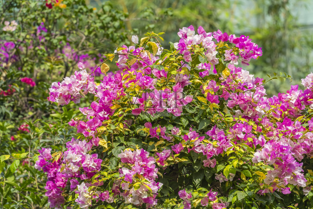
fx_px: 1739
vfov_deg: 6.9
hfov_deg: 10.3
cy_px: 104
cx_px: 156
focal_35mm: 200
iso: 100
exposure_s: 1/320
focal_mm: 200
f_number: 7.1
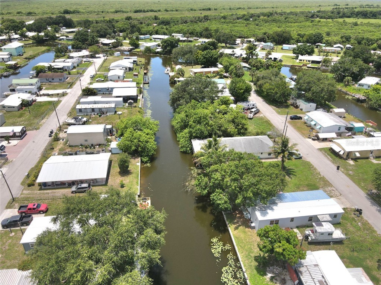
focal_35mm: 24
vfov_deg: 56.8
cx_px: 190
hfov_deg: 71.6
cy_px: 142
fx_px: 264
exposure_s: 1/833
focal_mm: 4.5
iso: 100
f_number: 2.8
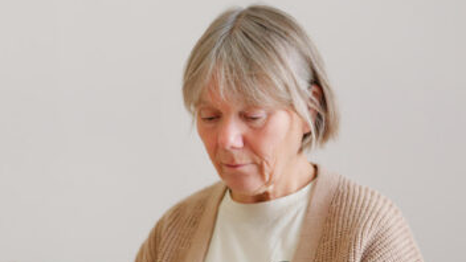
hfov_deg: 22.9
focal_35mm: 93
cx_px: 202
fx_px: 1149
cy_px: 271
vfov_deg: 12.8
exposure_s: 1/250
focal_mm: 50
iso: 1250
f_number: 2.5
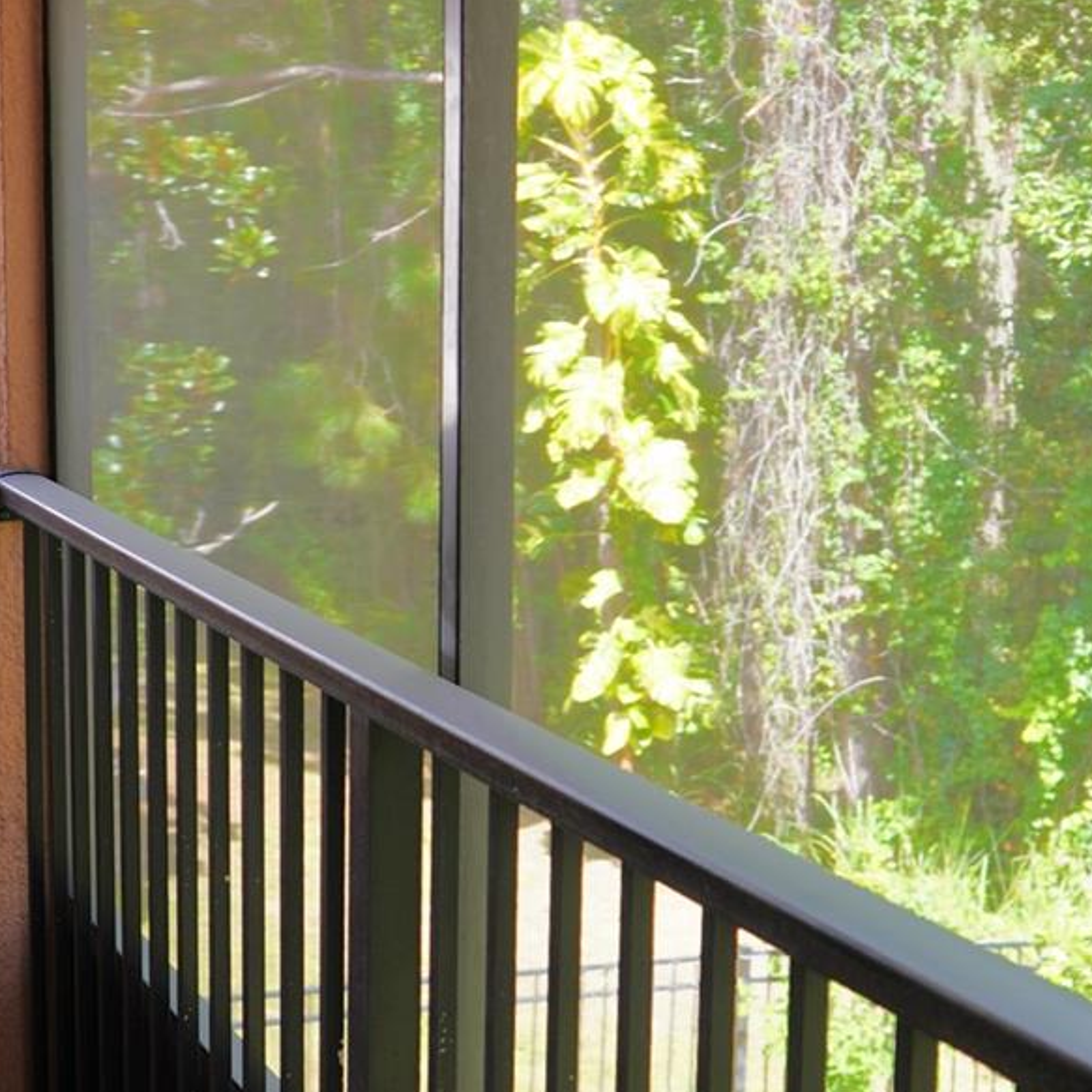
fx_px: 2498
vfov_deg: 24.7
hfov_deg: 24.6
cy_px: 515
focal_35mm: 70
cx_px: 384
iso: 100
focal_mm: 30
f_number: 4.5
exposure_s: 1/60
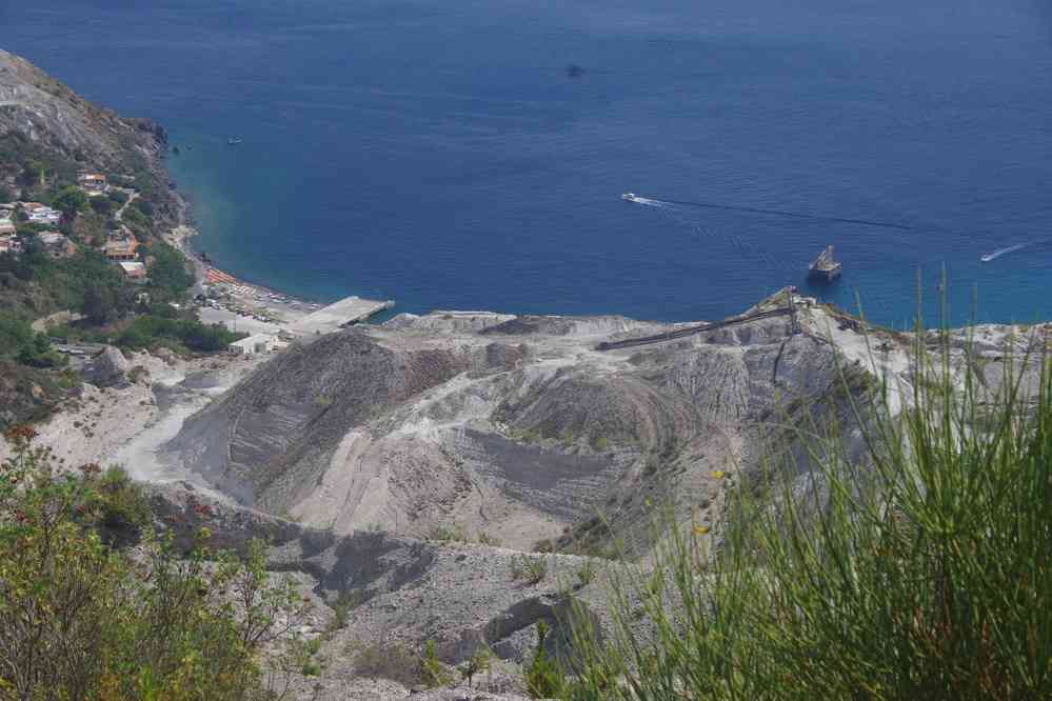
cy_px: 350
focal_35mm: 75
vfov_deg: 18.2
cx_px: 526
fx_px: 2191
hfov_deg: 27.0
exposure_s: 1/125
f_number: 11
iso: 200
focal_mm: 50
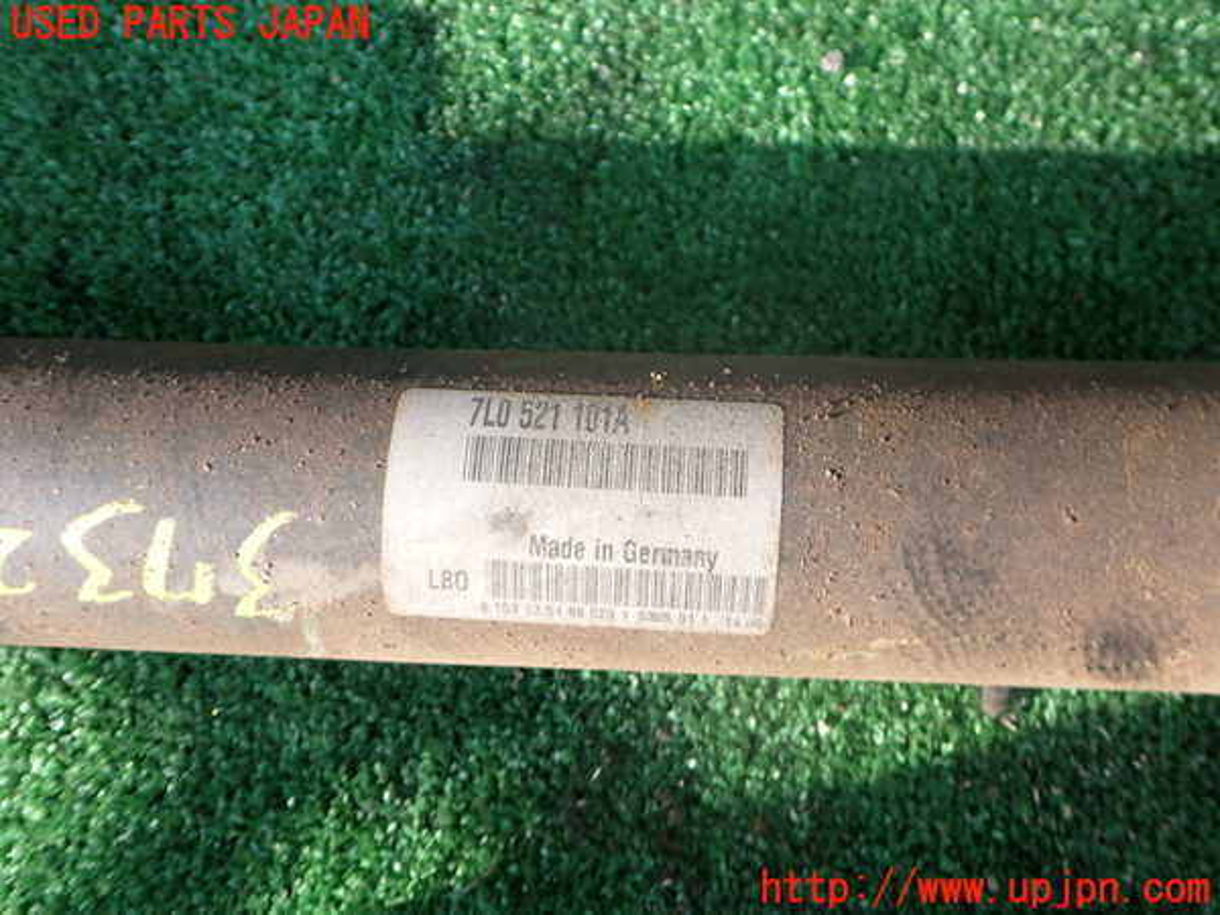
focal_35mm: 30
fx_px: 1057
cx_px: 610
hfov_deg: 60.0
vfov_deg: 46.8
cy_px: 458
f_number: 3.2
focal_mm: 5.4
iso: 100
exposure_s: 1/200
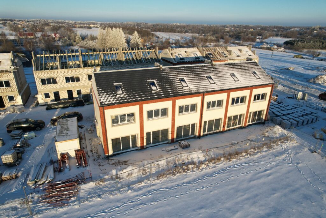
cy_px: 109
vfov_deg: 57.2
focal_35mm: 22
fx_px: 199
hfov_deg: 78.6
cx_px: 163
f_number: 2.8
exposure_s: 1/1250
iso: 100
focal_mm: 8.38
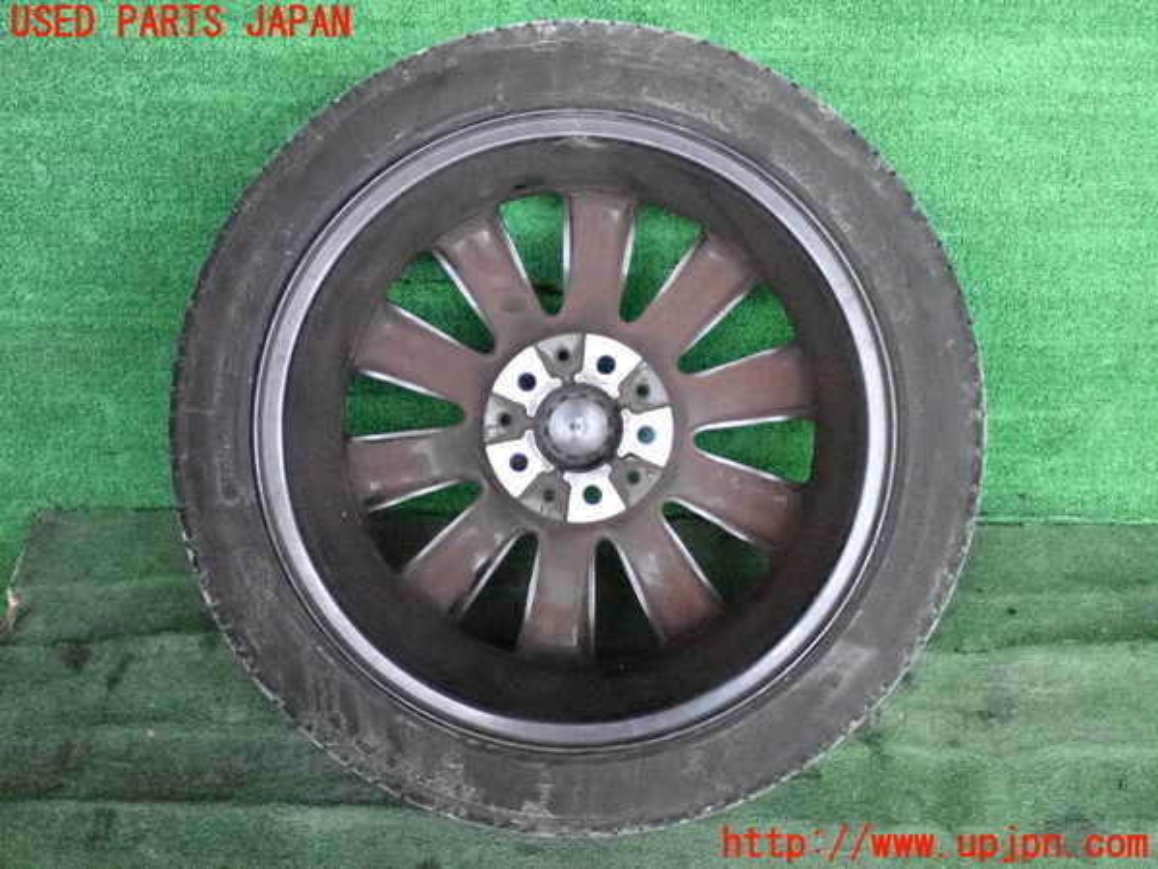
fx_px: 1806
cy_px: 434
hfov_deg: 35.5
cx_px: 579
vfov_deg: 27.0
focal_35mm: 54
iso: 5000
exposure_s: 1/125
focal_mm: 9.65
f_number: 3.3
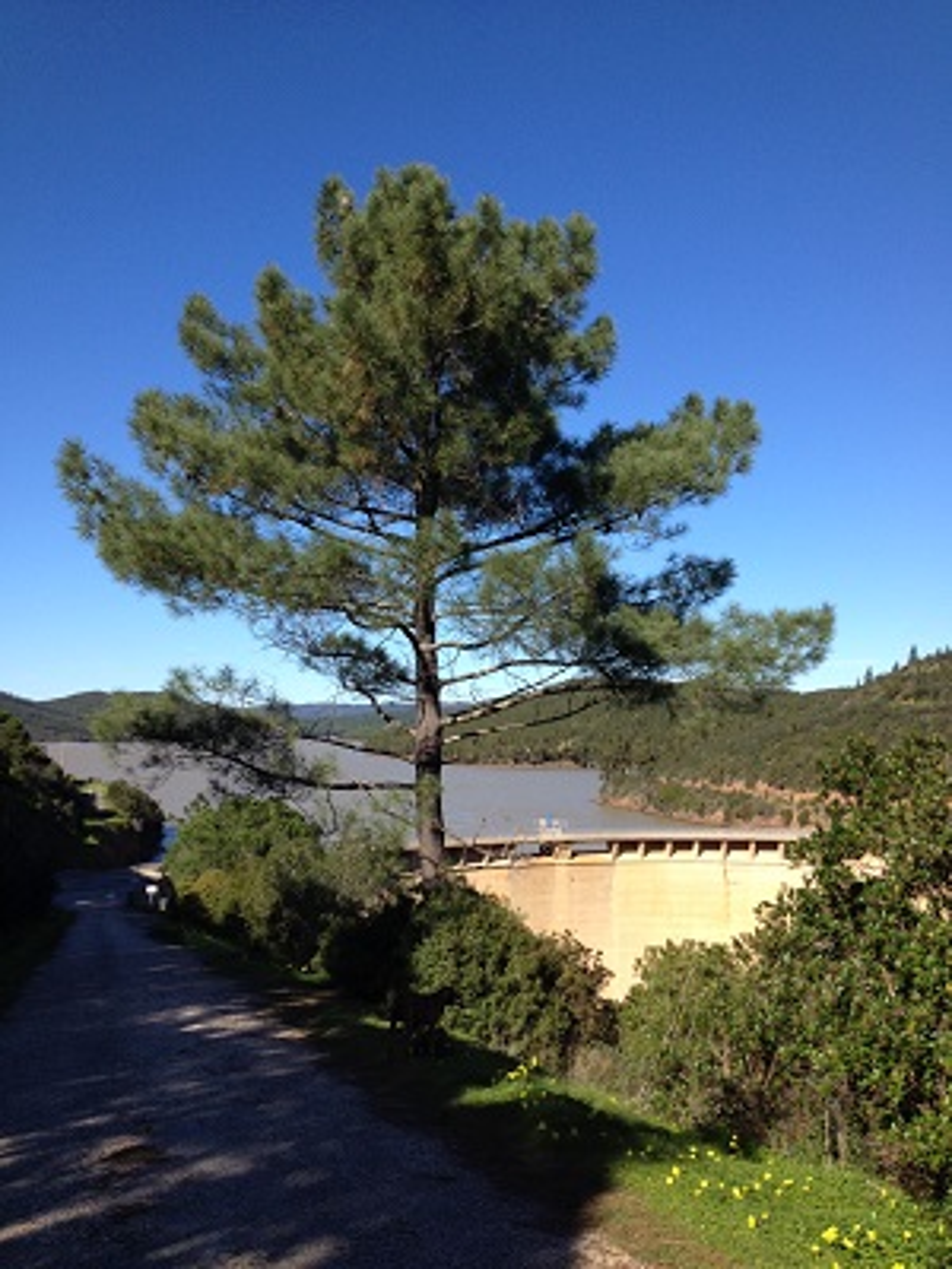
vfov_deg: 52.6
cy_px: 634
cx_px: 476
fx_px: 1283
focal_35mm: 35
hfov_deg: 40.7
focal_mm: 4.28
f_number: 2.4
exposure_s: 1/1493
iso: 50
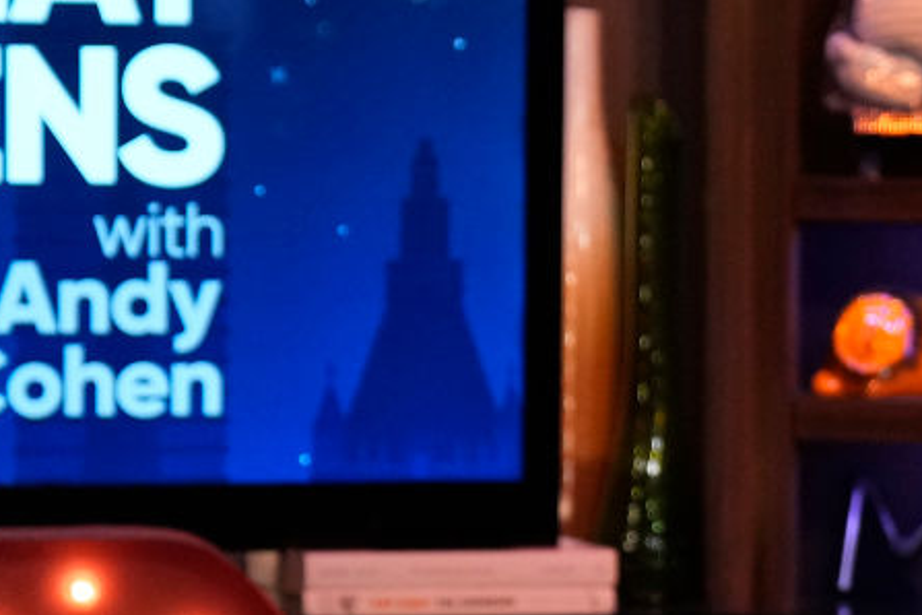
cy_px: 606
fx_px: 5634
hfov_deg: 9.3
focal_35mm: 220
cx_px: 943
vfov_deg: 6.2
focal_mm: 64
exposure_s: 1/160
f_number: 2.8
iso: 2500
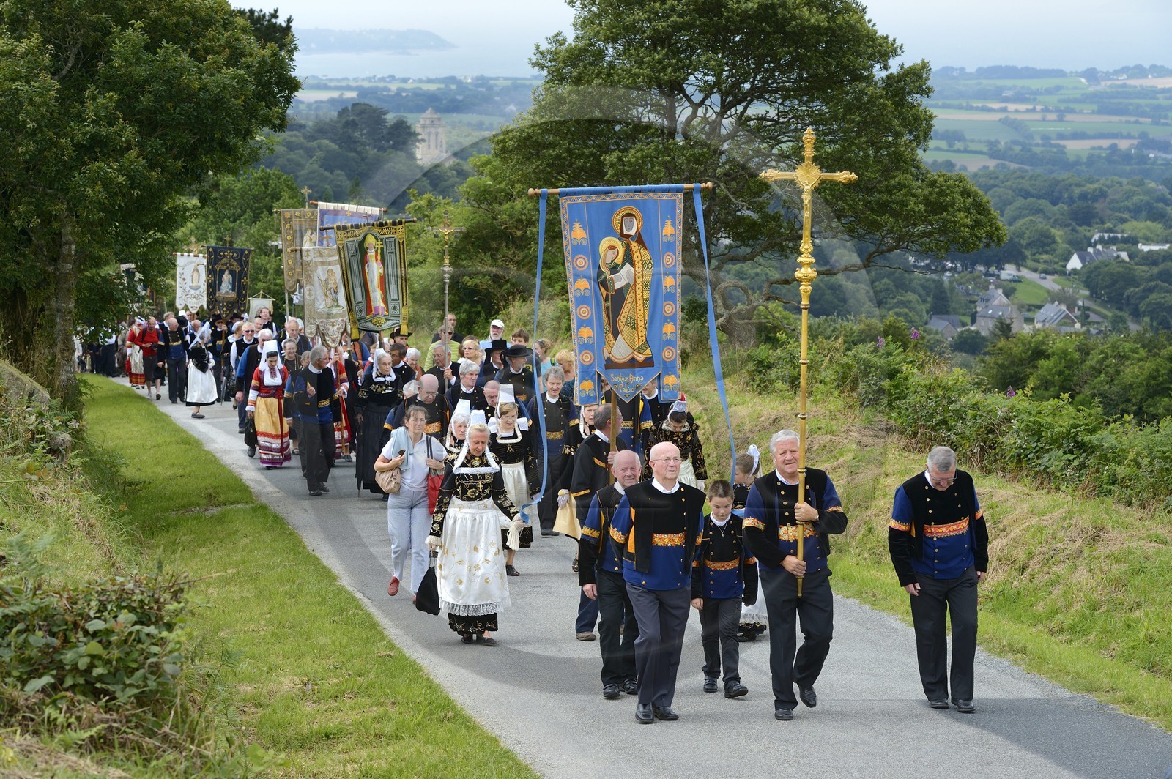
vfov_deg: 12.4
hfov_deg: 18.6
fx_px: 3578
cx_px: 586
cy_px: 390
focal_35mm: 110
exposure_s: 1/200
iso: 200
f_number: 9
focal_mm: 110
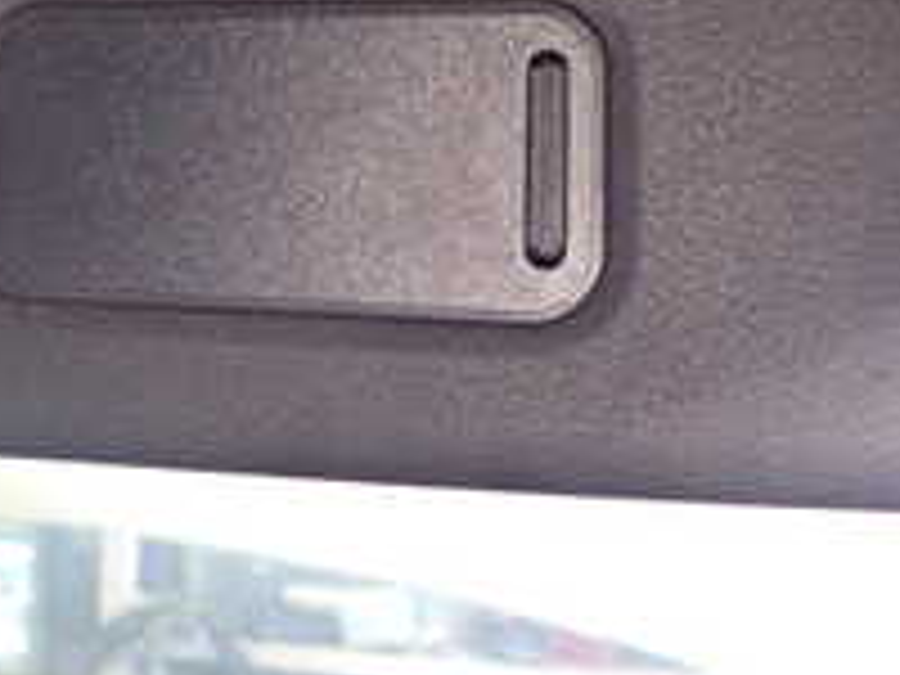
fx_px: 1950
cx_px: -18
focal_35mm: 75
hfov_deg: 24.7
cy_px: 9
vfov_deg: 19.1
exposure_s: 1/25
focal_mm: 4.5
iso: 800
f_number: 2
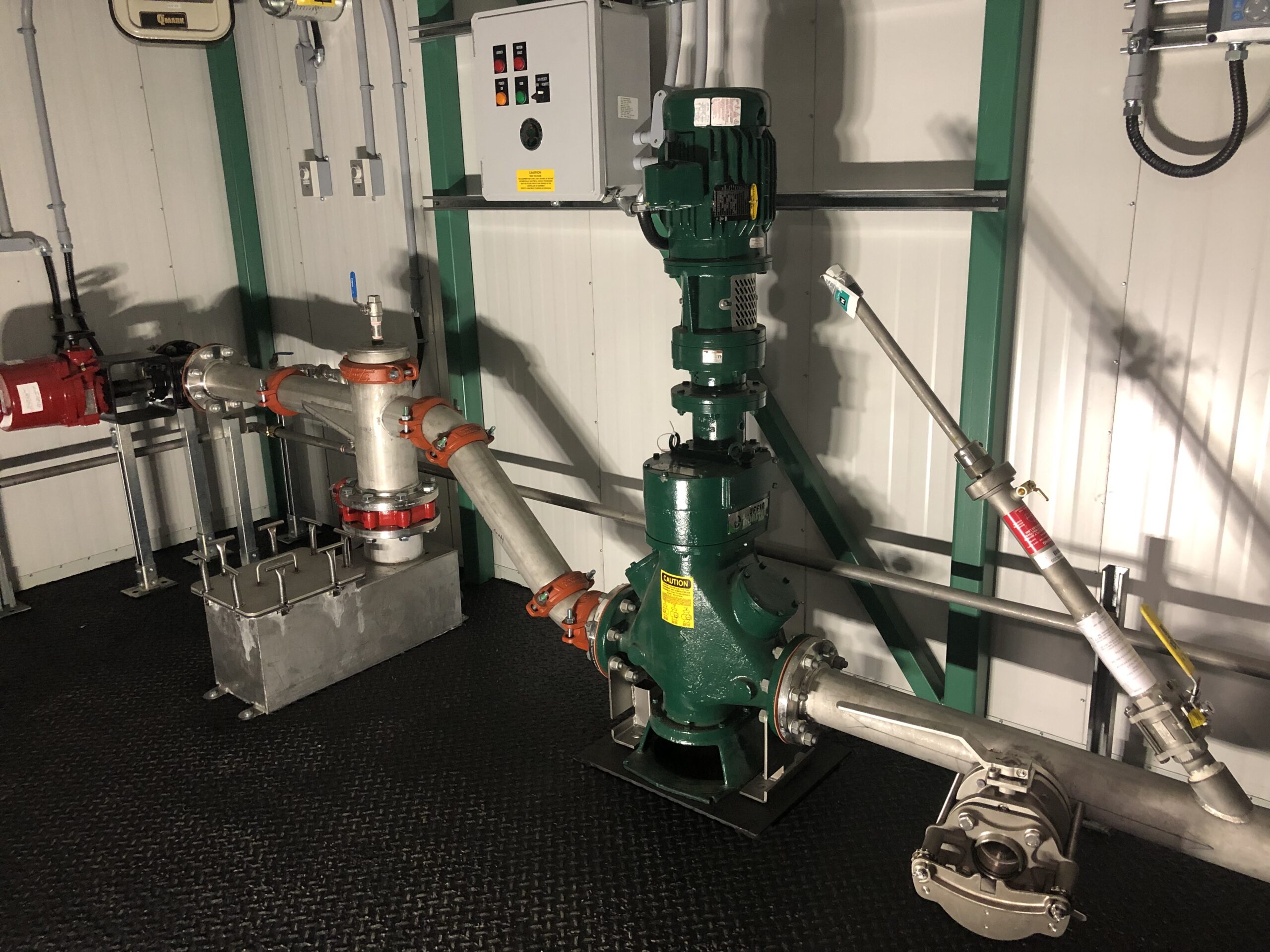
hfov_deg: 63.4
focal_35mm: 28
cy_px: 476
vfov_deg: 49.7
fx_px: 1027
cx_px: 635
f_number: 1.8
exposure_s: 1/15
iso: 80
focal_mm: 4
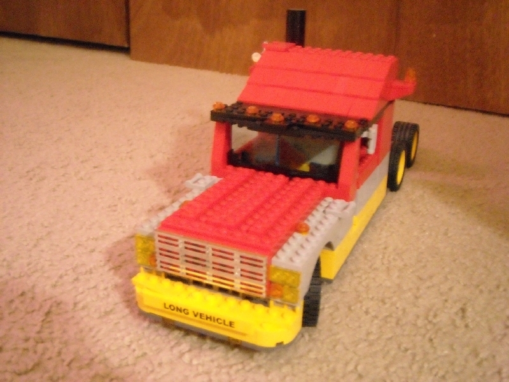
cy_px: 191
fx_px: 647
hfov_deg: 42.9
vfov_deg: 32.9
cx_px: 254
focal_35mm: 44
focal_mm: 7.1
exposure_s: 1/1.5
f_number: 3.1
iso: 800
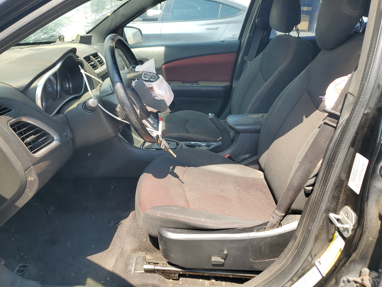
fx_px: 298
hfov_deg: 65.3
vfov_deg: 51.4
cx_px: 188
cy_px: 139
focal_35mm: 27
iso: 50
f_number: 1.5
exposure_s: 1/588
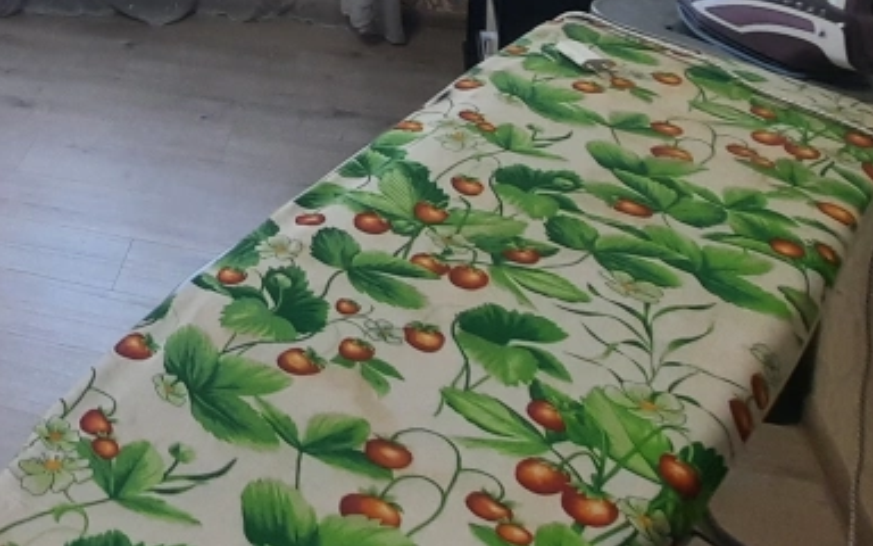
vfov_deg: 24.0
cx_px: -50
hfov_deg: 38.1
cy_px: -217
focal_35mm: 45
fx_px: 1071
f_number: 2.2
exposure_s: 1/50
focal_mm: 1.74
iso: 64
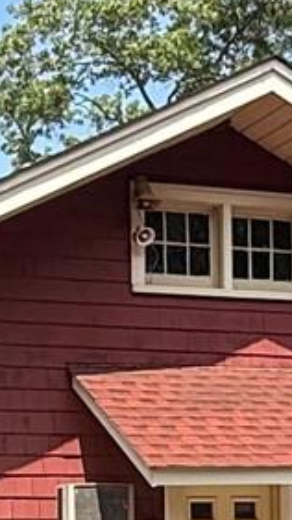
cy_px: 598
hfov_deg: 10.9
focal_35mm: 111
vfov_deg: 18.4
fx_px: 1528
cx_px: 78
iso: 50
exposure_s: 1/853
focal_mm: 2.22
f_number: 2.2
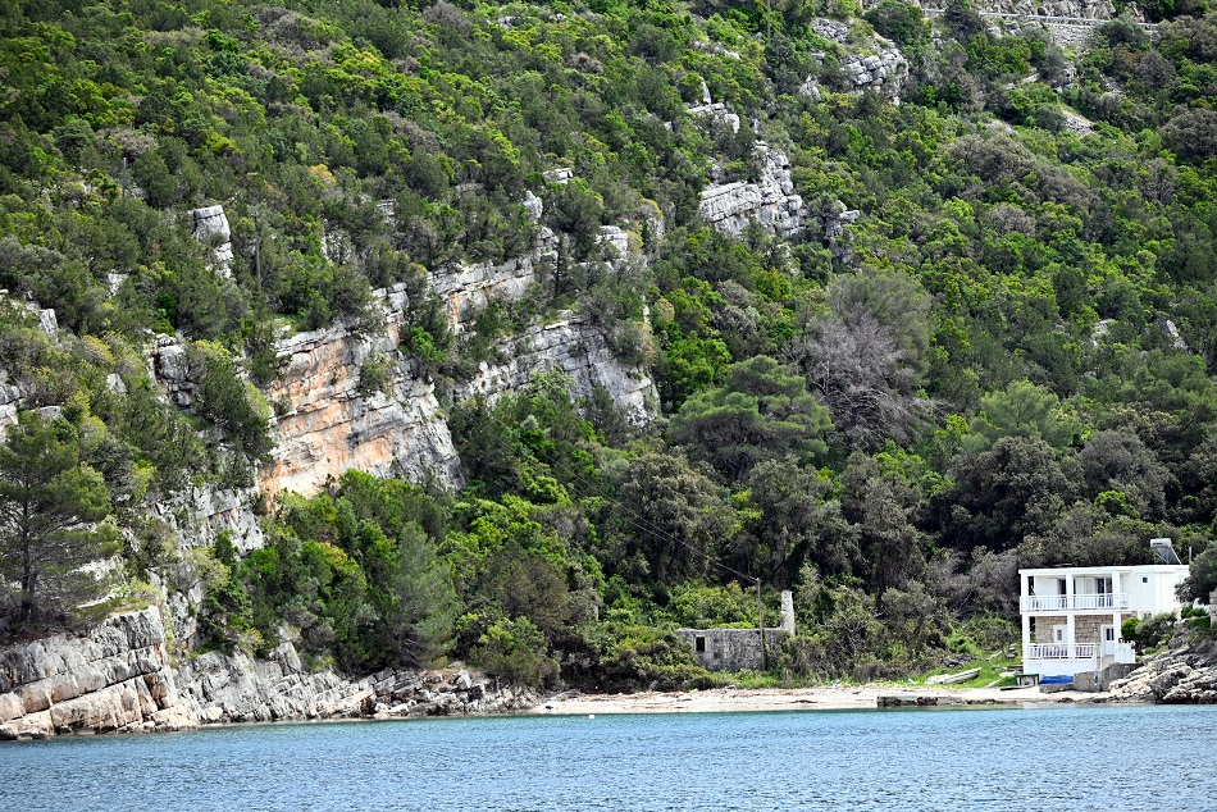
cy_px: 406
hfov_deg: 16.8
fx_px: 4125
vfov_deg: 11.2
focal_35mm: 122
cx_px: 608
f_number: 5.6
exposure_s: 1/500
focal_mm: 122
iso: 200
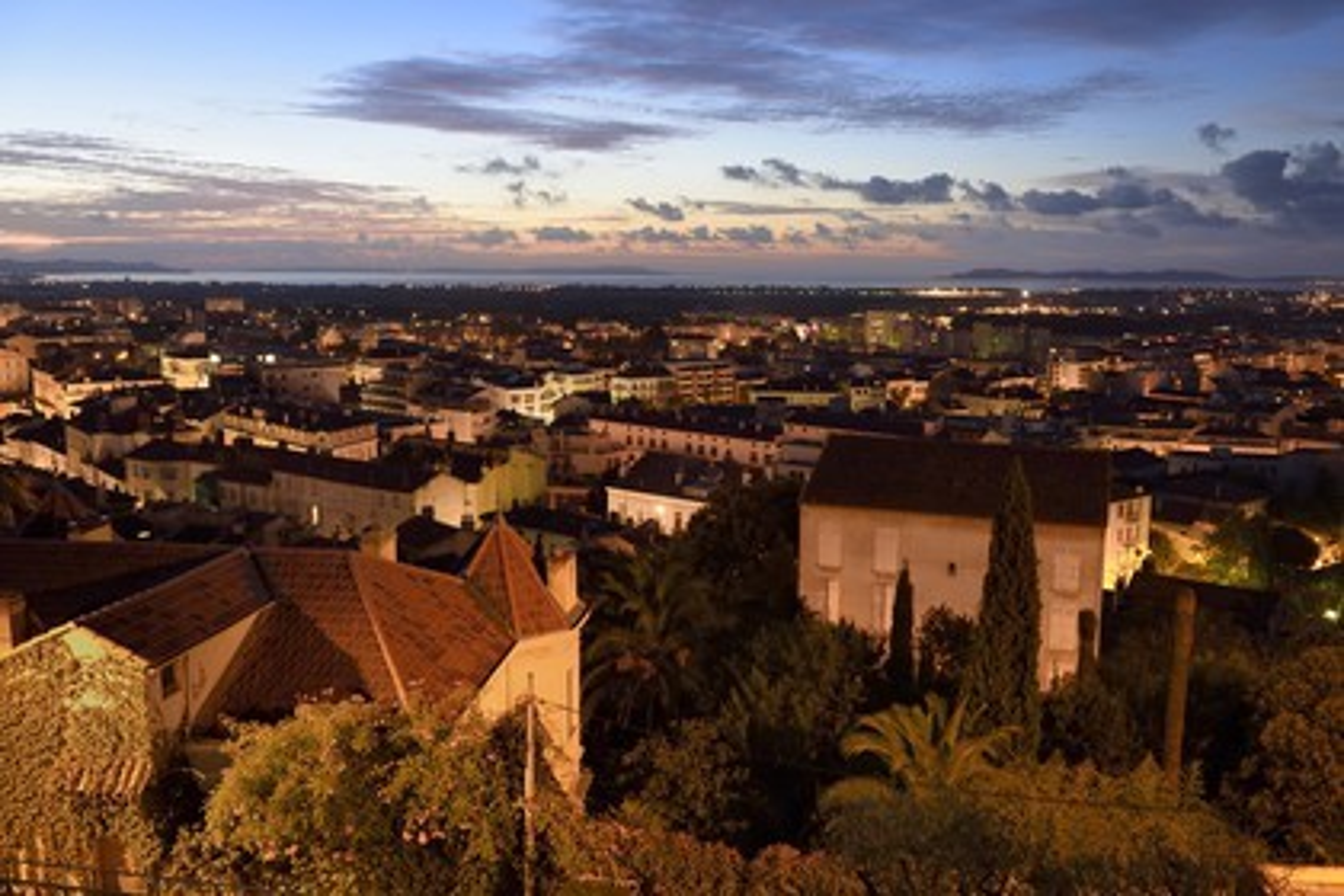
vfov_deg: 42.3
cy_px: 448
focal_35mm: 31
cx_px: 672
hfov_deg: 60.3
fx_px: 1157
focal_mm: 31
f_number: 6.3
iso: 1600
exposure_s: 1/1.25
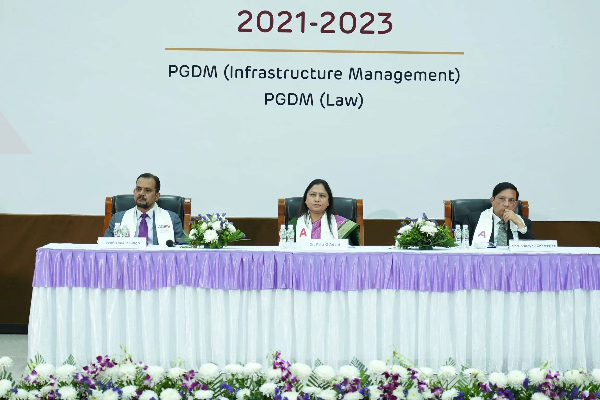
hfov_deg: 18.8
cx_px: 300
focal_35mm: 109
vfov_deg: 12.6
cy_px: 200
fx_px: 1817
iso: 1600
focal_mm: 73
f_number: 4
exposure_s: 1/125
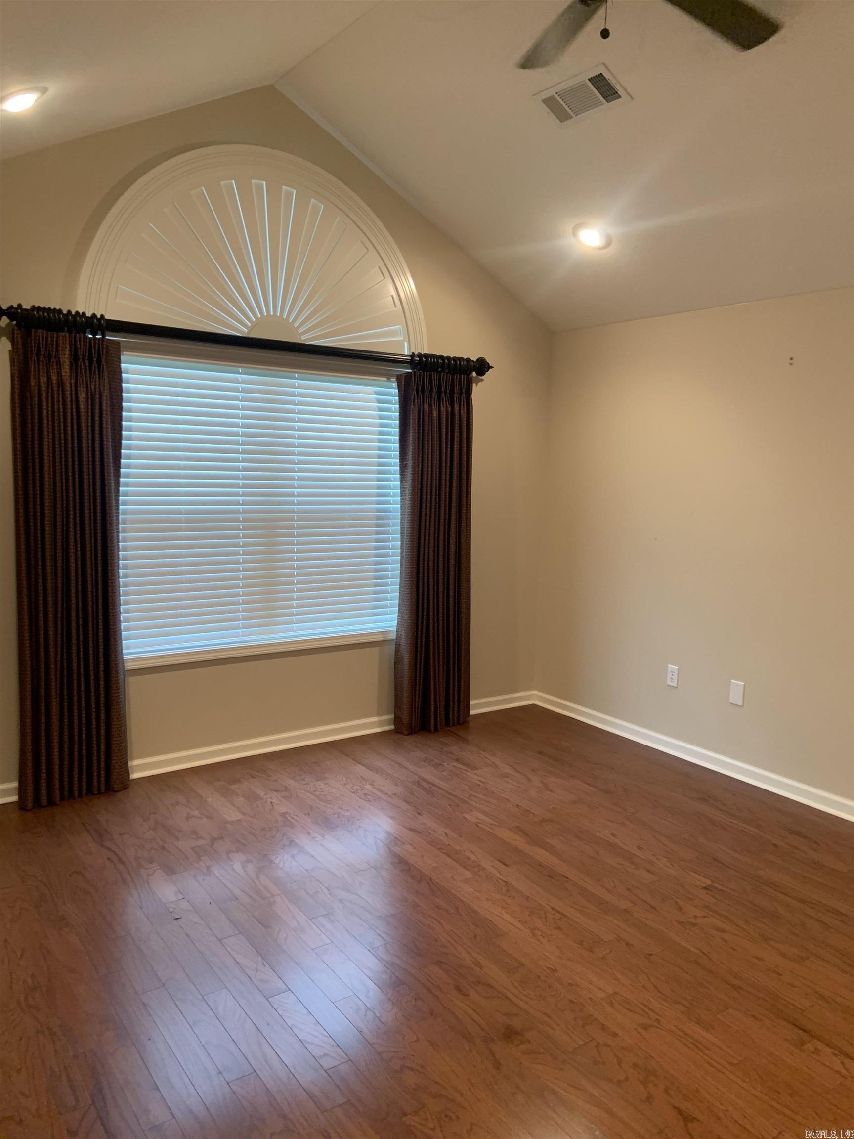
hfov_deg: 53.1
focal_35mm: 26
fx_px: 855
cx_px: 427
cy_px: 570
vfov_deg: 67.3
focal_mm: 4.25
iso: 200
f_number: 1.8
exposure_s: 1/60
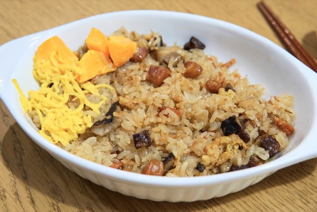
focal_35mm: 45
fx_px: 396
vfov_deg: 29.9
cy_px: 106
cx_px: 158
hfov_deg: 43.6
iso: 500
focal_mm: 30
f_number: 4
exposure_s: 1/60
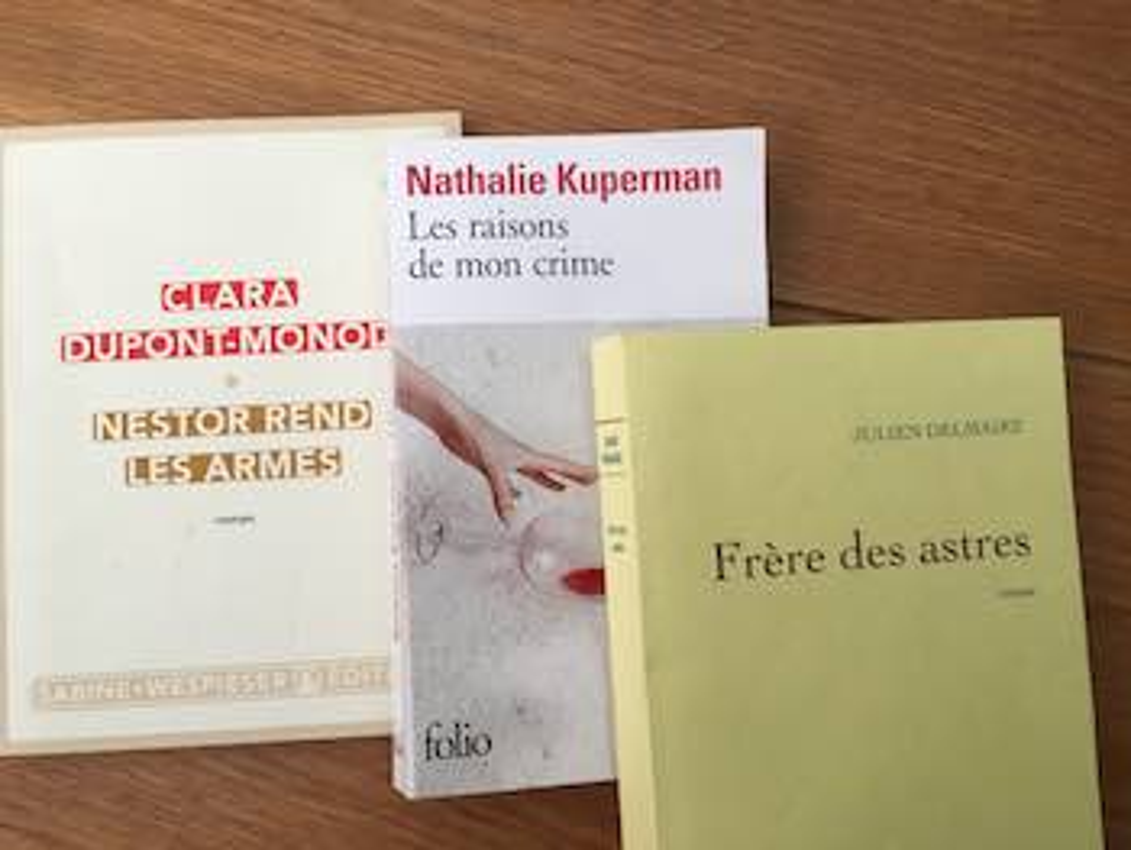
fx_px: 948
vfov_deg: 48.3
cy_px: 425
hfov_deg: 61.6
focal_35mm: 29
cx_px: 566
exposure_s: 1/33
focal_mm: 4.15
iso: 50
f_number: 2.2
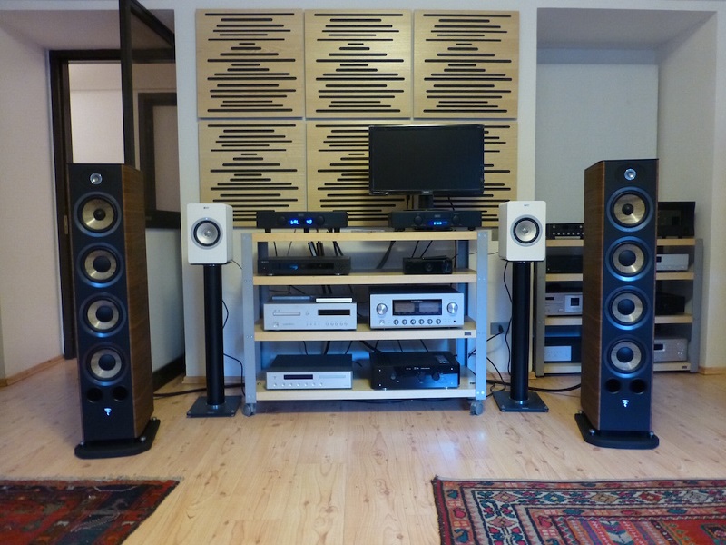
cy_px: 272
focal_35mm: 25
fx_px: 524
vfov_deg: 54.9
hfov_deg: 69.4
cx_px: 363
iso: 400
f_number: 3.3
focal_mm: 4.3
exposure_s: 1/6
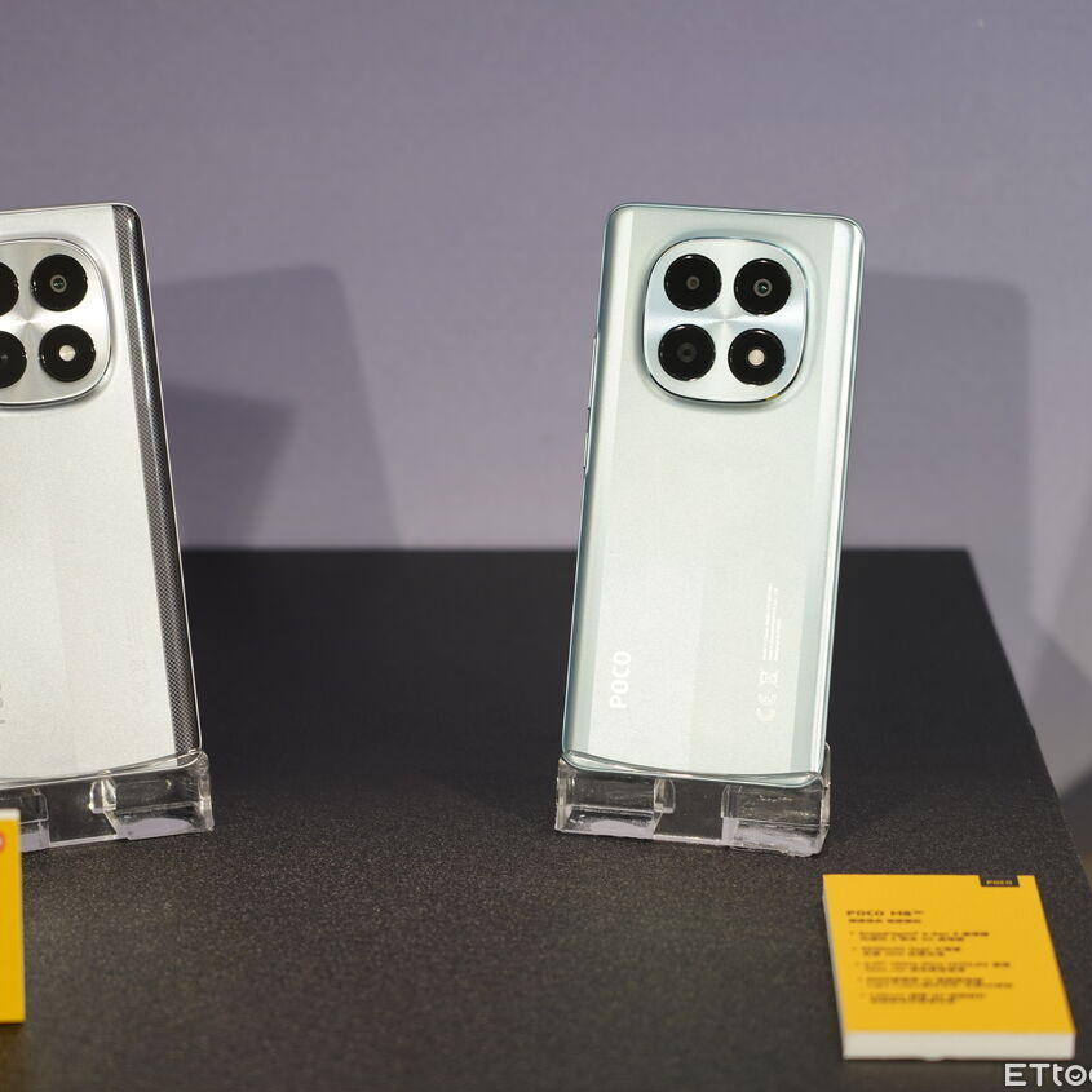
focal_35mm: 121
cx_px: 414
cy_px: 550
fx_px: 4319
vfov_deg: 14.4
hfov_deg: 14.4
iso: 250
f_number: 4
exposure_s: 1/100
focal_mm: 94
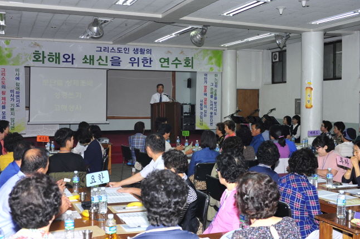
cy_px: 113
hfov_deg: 49.5
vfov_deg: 34.2
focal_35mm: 39
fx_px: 390
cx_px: 160
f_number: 5.6
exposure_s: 1/60
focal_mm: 35
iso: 200
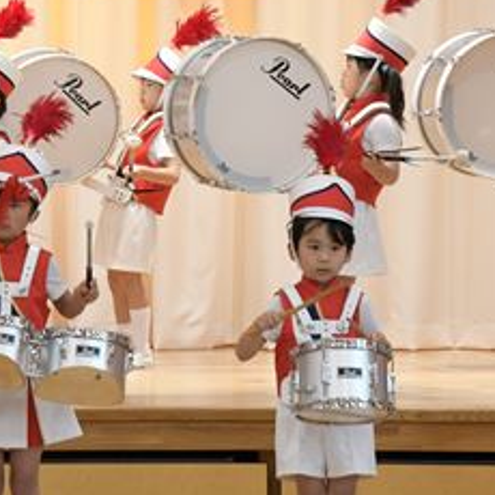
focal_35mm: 236
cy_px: 225
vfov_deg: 7.4
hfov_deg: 7.4
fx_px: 3817
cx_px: 116
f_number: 7.1
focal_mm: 85
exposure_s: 1/200
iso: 3200
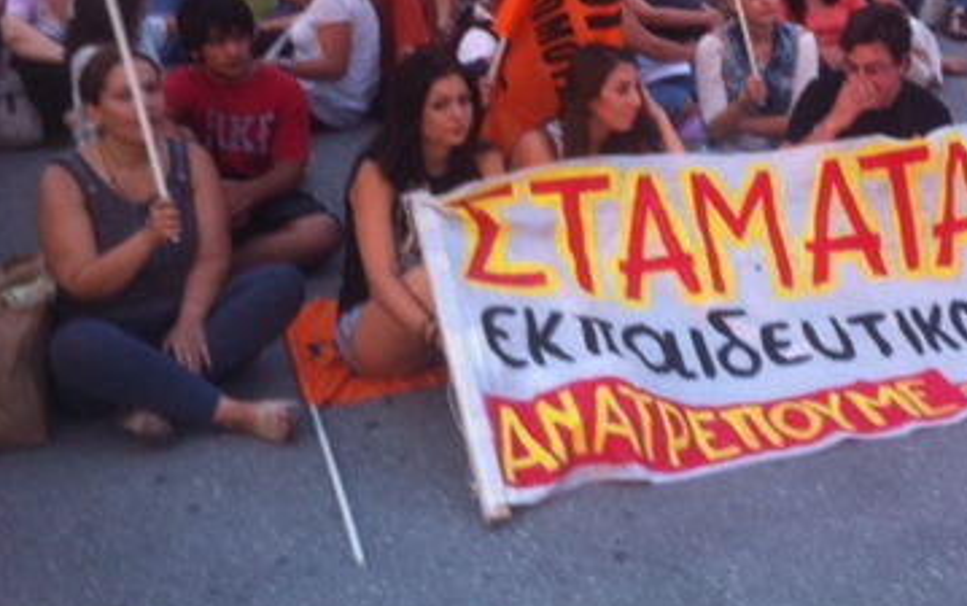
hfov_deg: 30.3
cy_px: -8
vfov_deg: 19.2
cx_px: 770
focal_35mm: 66
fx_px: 1741
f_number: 2.8
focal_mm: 3.85
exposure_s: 1/17
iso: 80
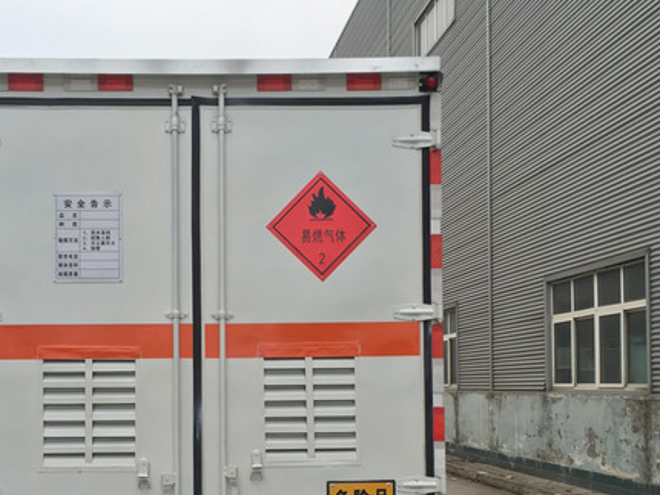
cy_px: 372
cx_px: 247
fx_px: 858
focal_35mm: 45
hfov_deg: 41.7
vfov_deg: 31.6
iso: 40
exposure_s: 1/100
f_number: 2.2
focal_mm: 4.15
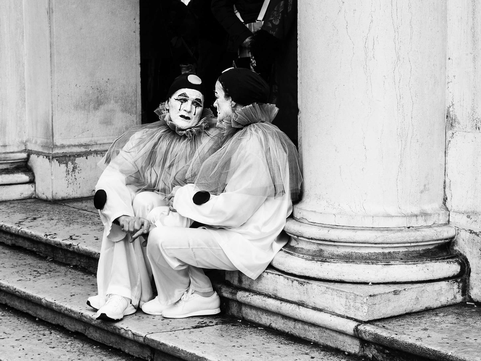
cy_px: 180
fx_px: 1251
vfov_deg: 16.4
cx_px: 240
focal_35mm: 90
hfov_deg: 21.8
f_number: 7.1
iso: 320
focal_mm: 45
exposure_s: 1/320
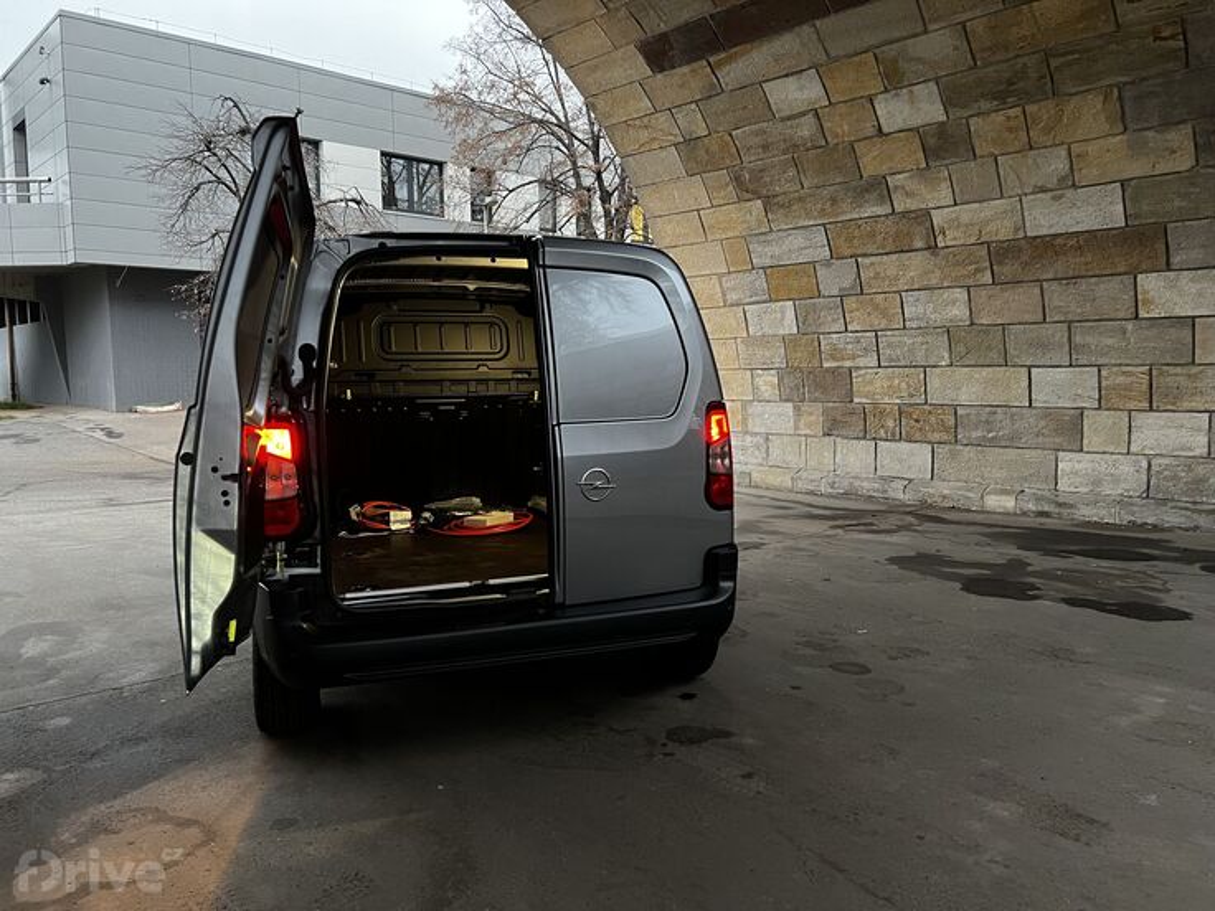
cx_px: 608
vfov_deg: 53.1
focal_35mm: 26
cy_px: 456
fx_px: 913
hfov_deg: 67.3
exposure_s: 1/56
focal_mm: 5.7
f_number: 1.5
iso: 500
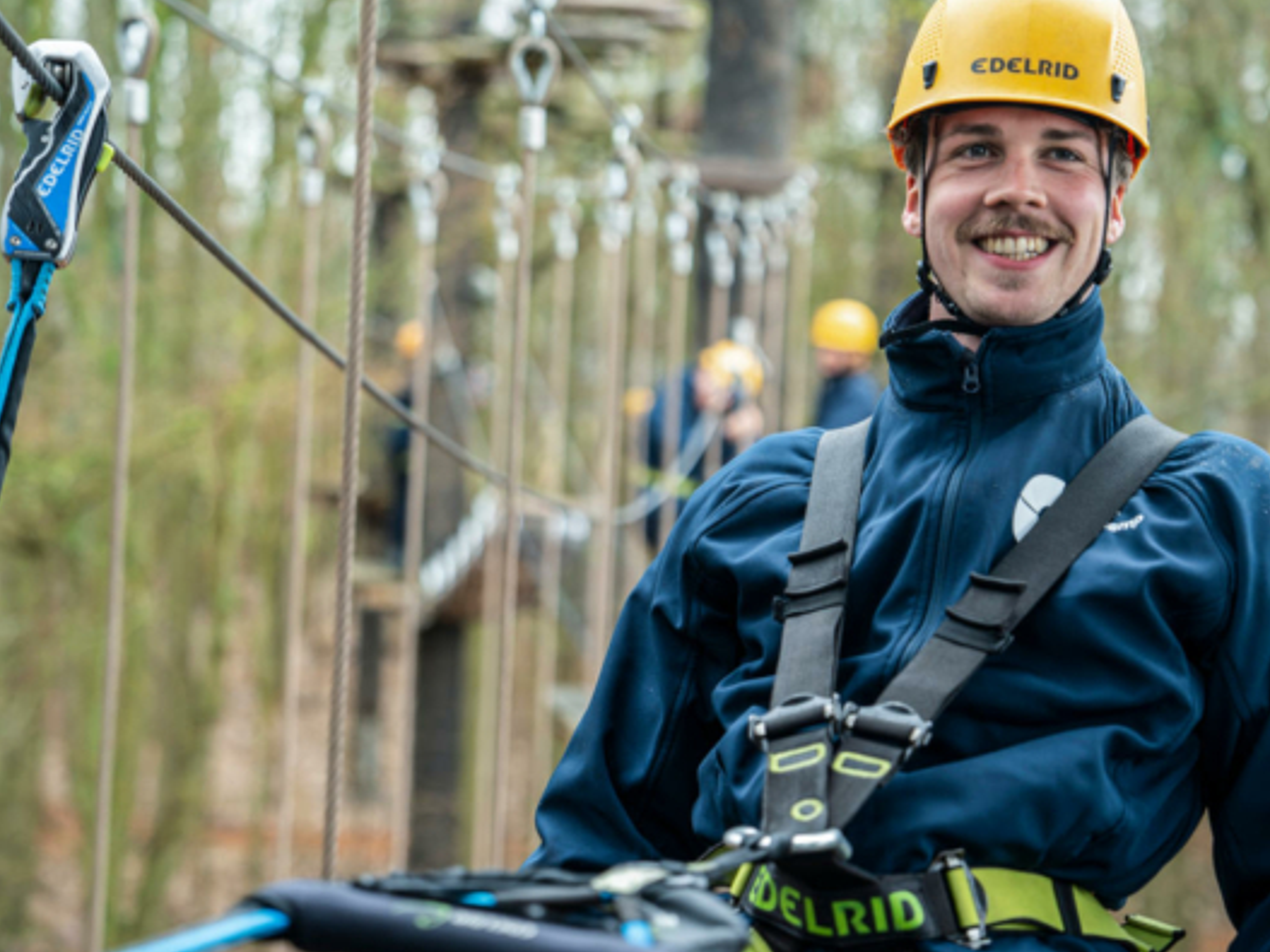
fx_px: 3044
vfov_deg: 17.8
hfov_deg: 23.6
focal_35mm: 83
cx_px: 665
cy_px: 488
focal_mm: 70
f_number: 2.8
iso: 100
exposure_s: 1/80
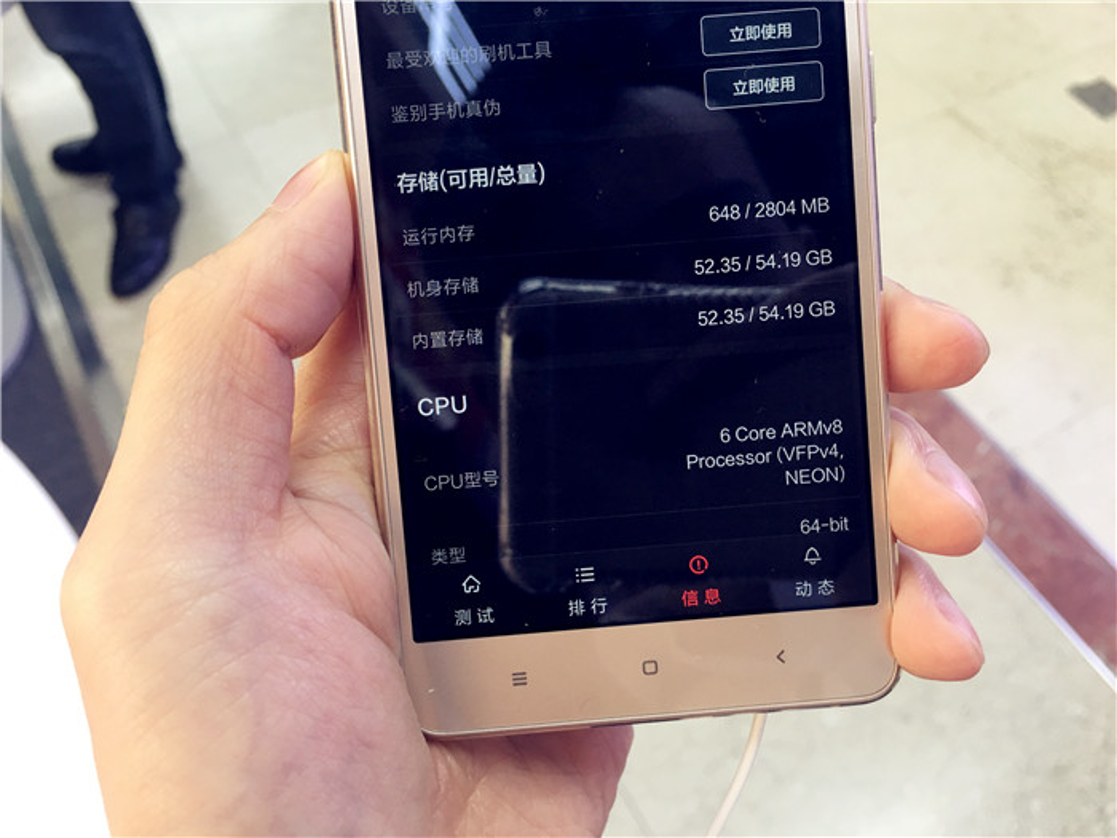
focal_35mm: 29
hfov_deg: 61.7
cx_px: 558
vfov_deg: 48.2
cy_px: 419
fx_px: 936
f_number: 2.2
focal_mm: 4.15
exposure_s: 1/33
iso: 50
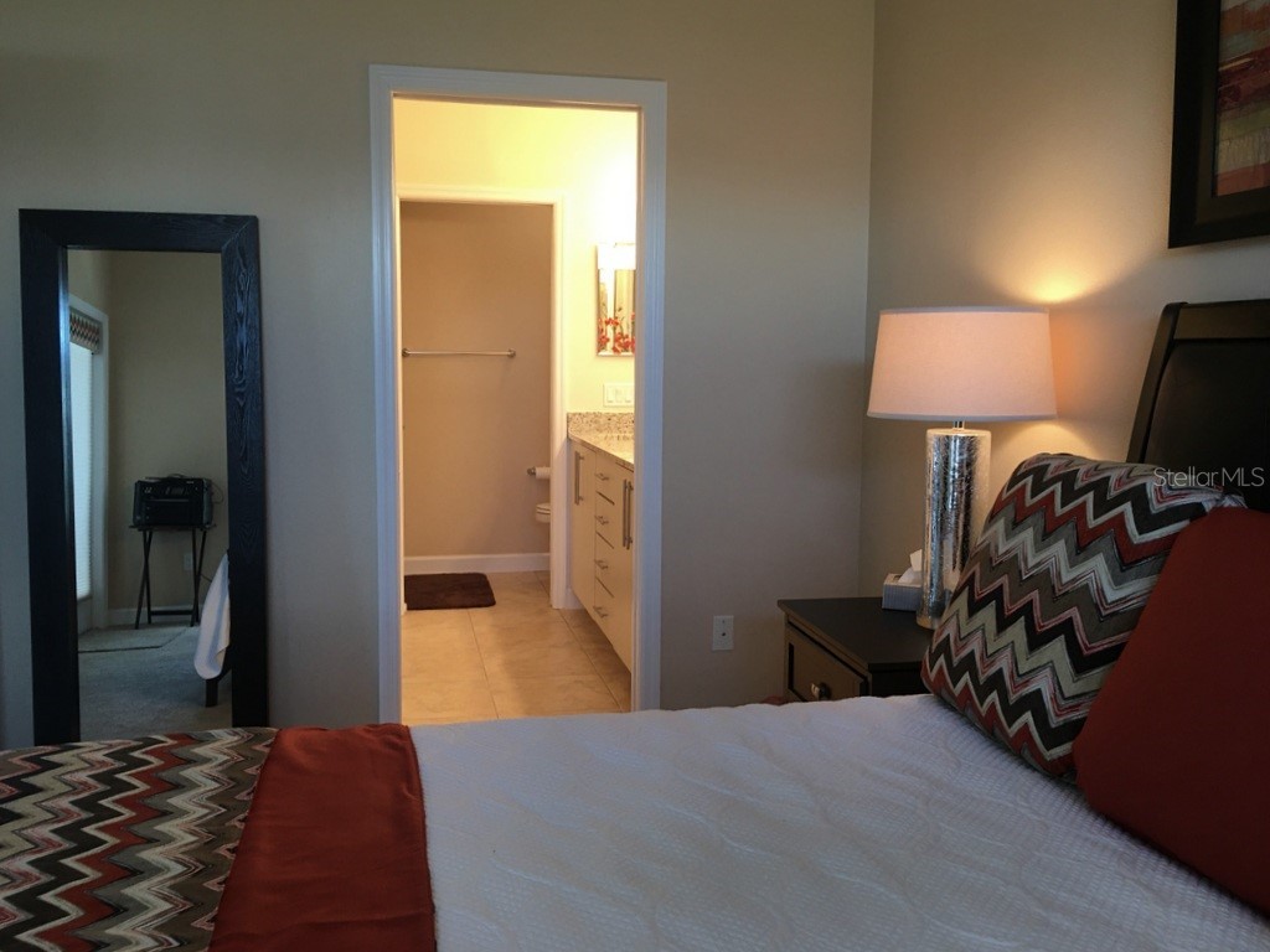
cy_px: 476
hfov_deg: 61.7
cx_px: 635
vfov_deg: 48.2
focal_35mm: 29
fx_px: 1064
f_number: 2.2
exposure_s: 1/30
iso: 40
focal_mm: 4.15
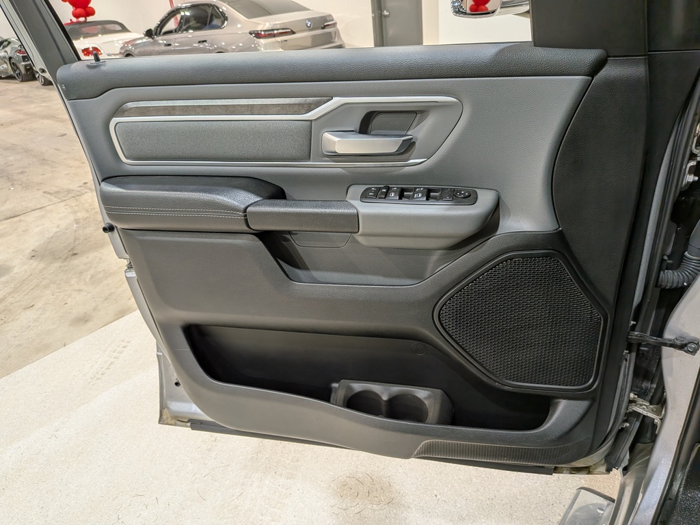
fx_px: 485
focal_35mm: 24
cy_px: 262
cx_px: 350
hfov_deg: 71.6
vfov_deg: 56.8
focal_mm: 4.53
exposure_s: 1/100
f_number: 1.7
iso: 107
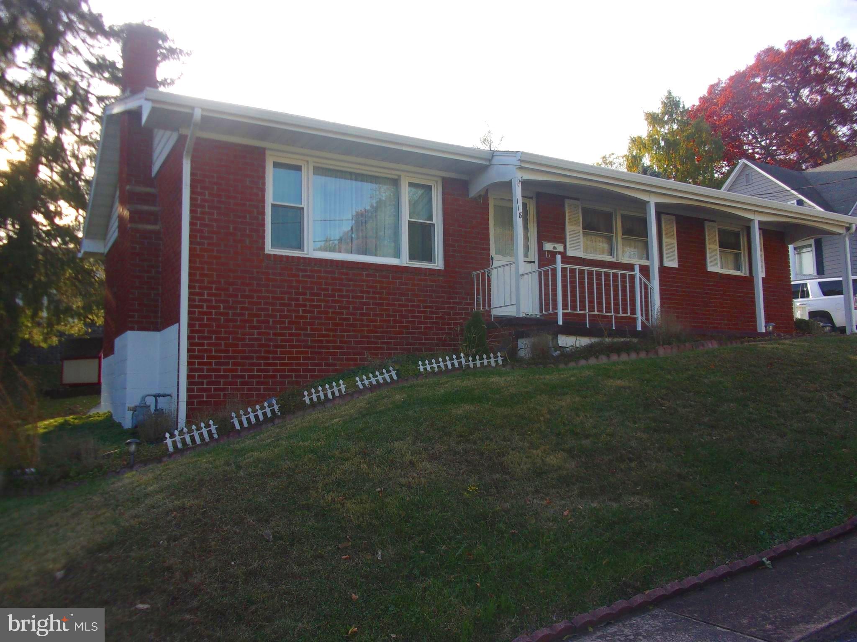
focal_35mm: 28
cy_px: 321
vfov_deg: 49.7
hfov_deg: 63.4
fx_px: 693
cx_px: 428
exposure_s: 1/200
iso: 80
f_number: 3.9
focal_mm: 5.1
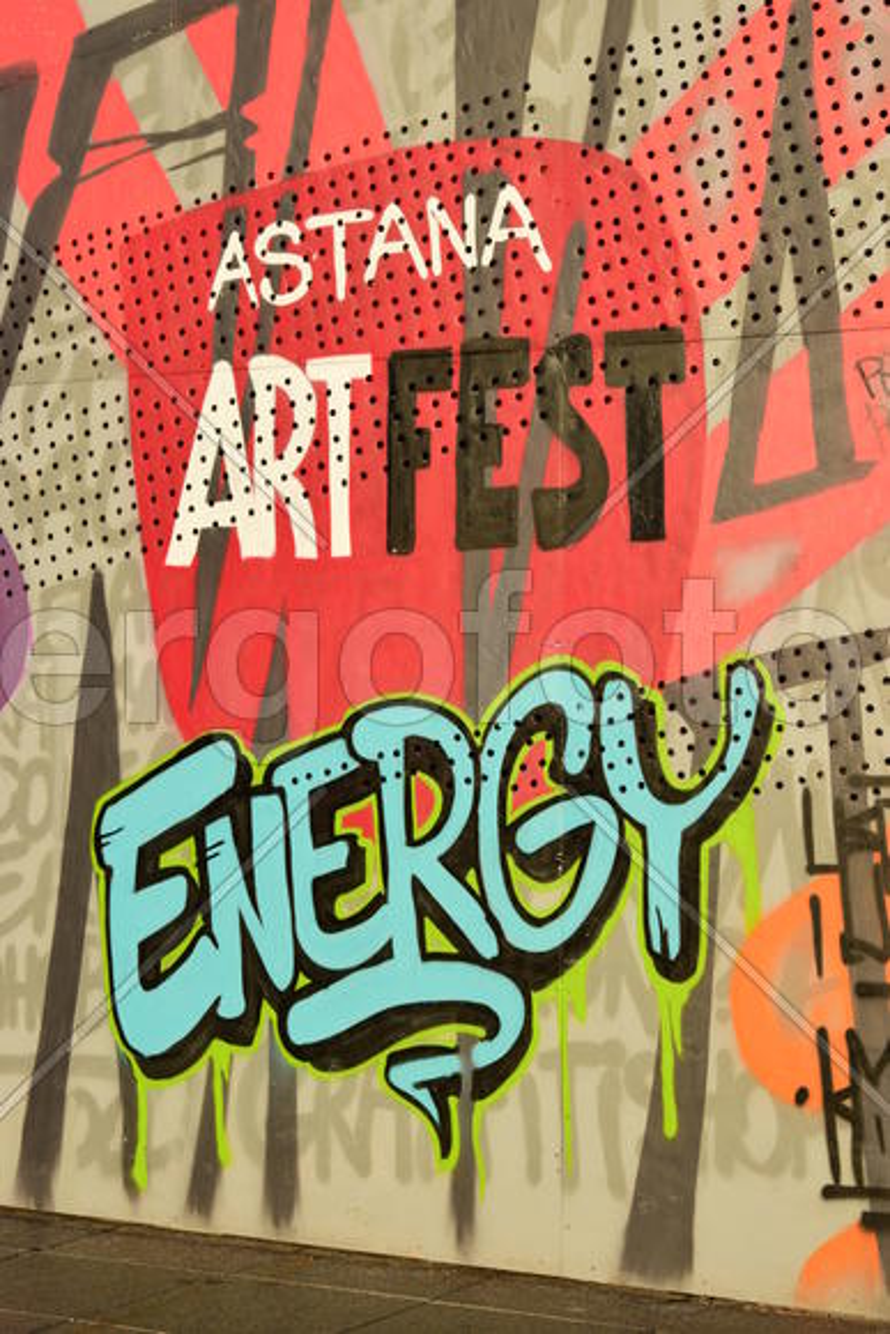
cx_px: 445
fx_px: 2668
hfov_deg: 18.9
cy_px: 667
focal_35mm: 72
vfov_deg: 28.1
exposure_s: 1/160
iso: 100
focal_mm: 48
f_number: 9
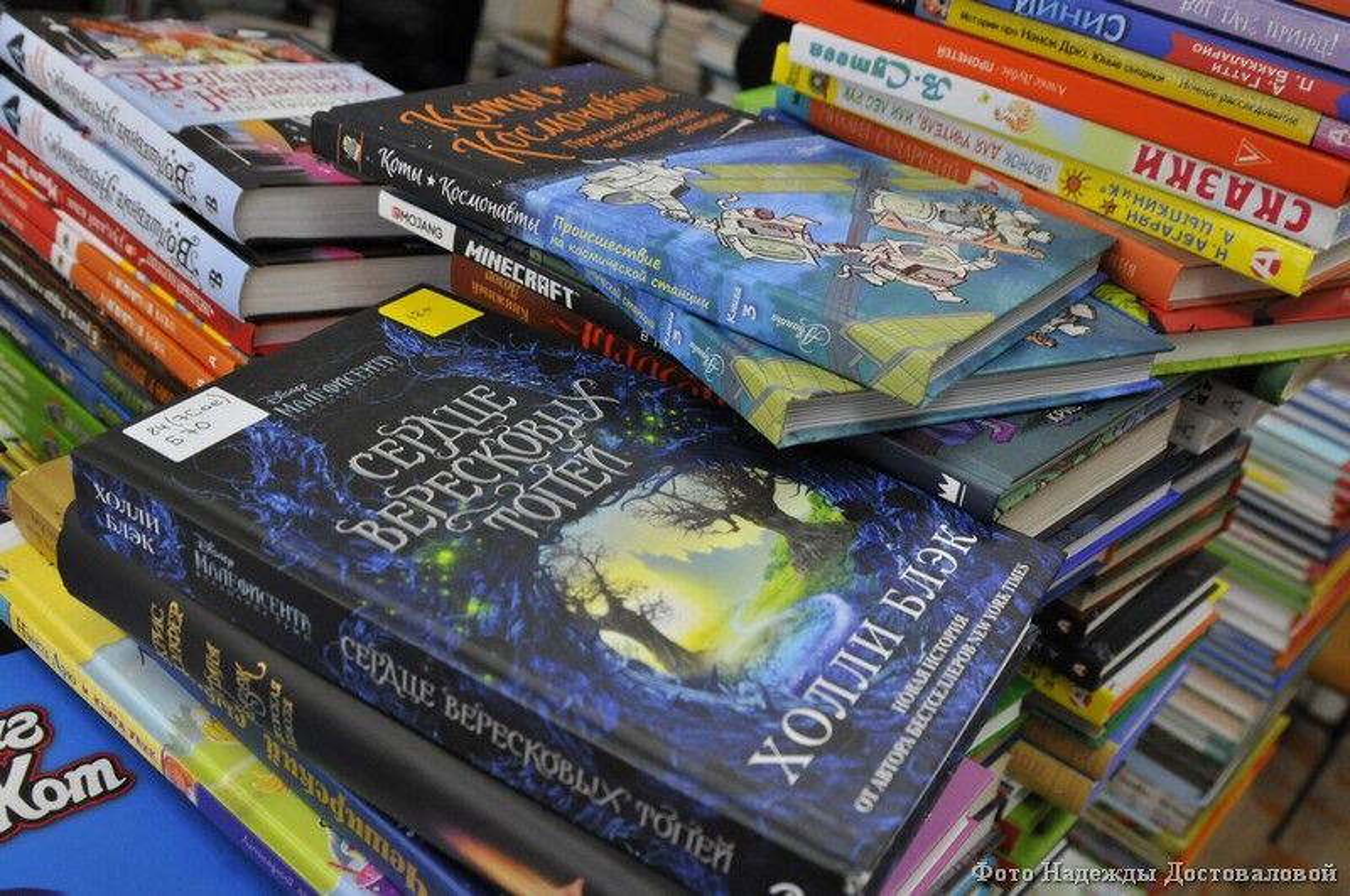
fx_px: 1348
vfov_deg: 36.8
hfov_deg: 53.2
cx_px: 675
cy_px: 448
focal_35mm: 36
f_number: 7.1
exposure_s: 1/125
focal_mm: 24
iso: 1000
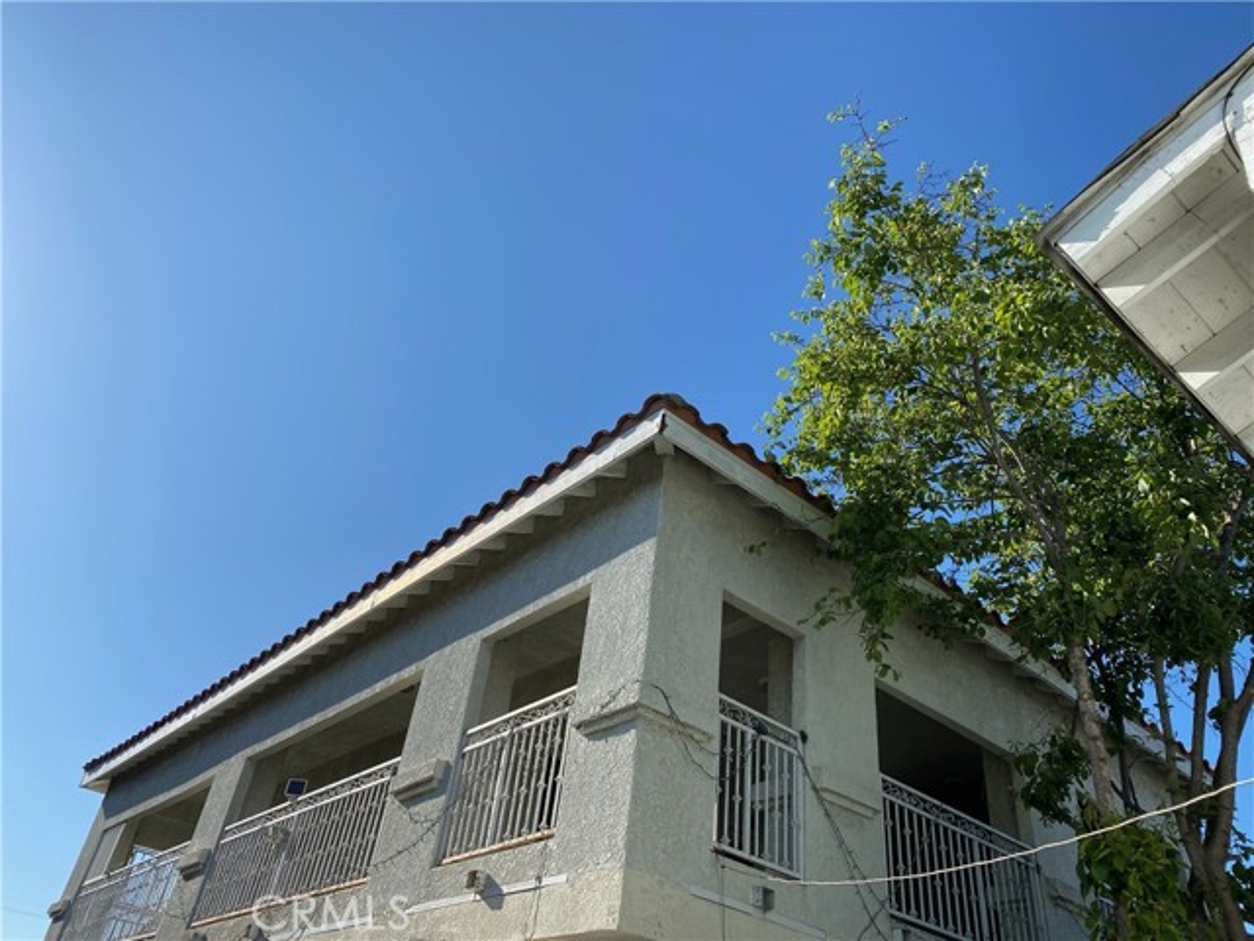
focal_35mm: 26
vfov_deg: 53.1
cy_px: 470
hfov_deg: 67.3
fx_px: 942
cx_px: 627
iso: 32
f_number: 1.8
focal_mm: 4.25
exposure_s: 1/2967
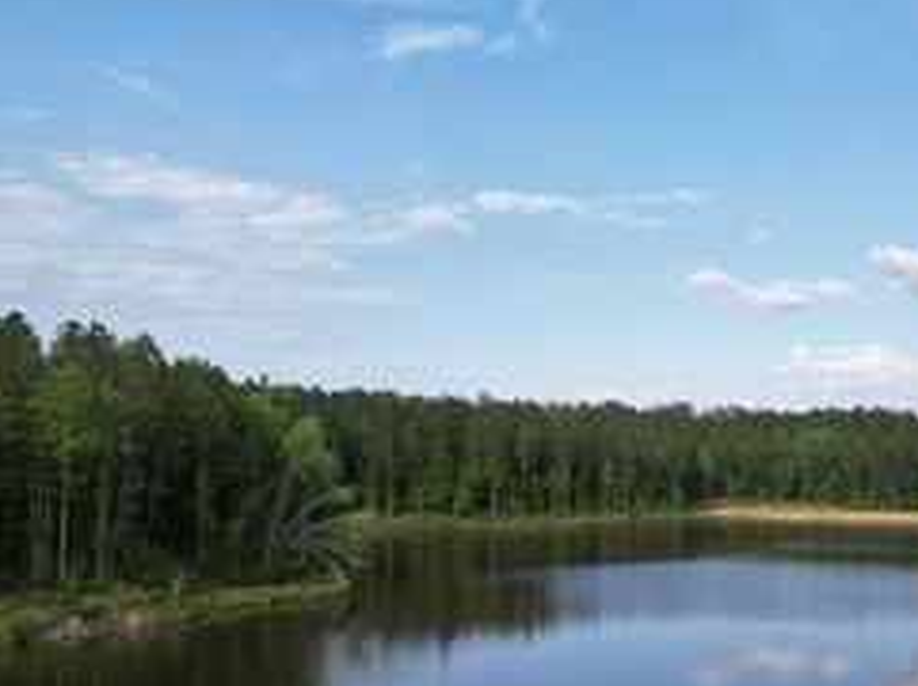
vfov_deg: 33.4
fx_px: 1139
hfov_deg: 40.7
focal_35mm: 43
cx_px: 817
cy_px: 402
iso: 120
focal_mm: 6.72
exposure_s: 1/2000
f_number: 1.7
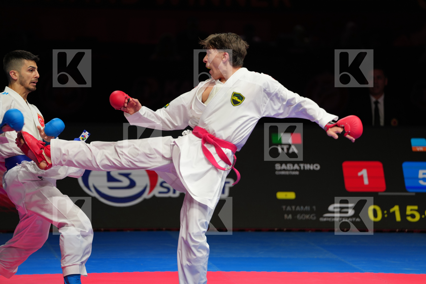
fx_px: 2260
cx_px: 213
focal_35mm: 191
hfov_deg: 10.8
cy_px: 142
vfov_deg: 7.2
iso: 500
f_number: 2.8
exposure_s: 1/1000
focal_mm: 191
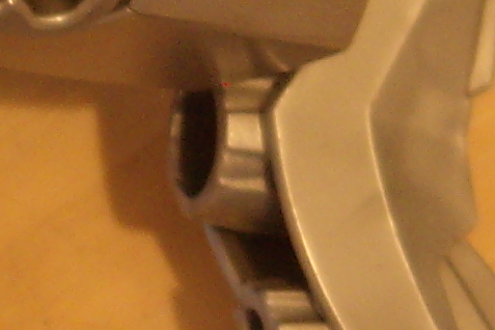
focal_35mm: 491
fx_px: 6751
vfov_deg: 2.8
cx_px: -360
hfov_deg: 4.2
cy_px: -304
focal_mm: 13.2
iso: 100
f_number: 4
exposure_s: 1/4.16
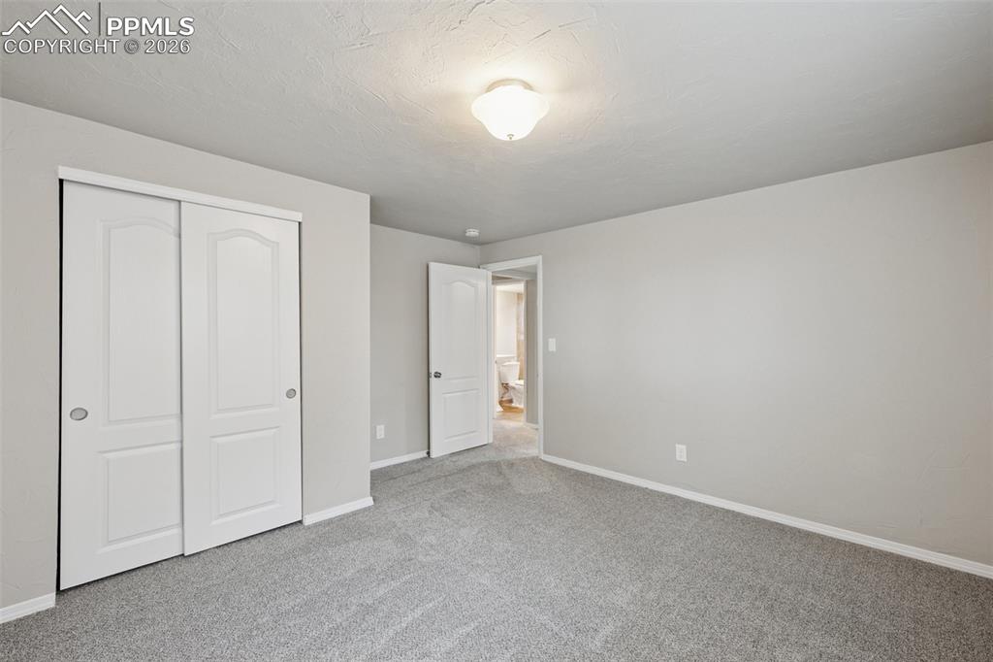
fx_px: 414
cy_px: 331
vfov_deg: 77.3
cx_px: 496
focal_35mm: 15
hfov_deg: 100.4
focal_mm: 15
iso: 800
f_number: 11
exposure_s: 1/4
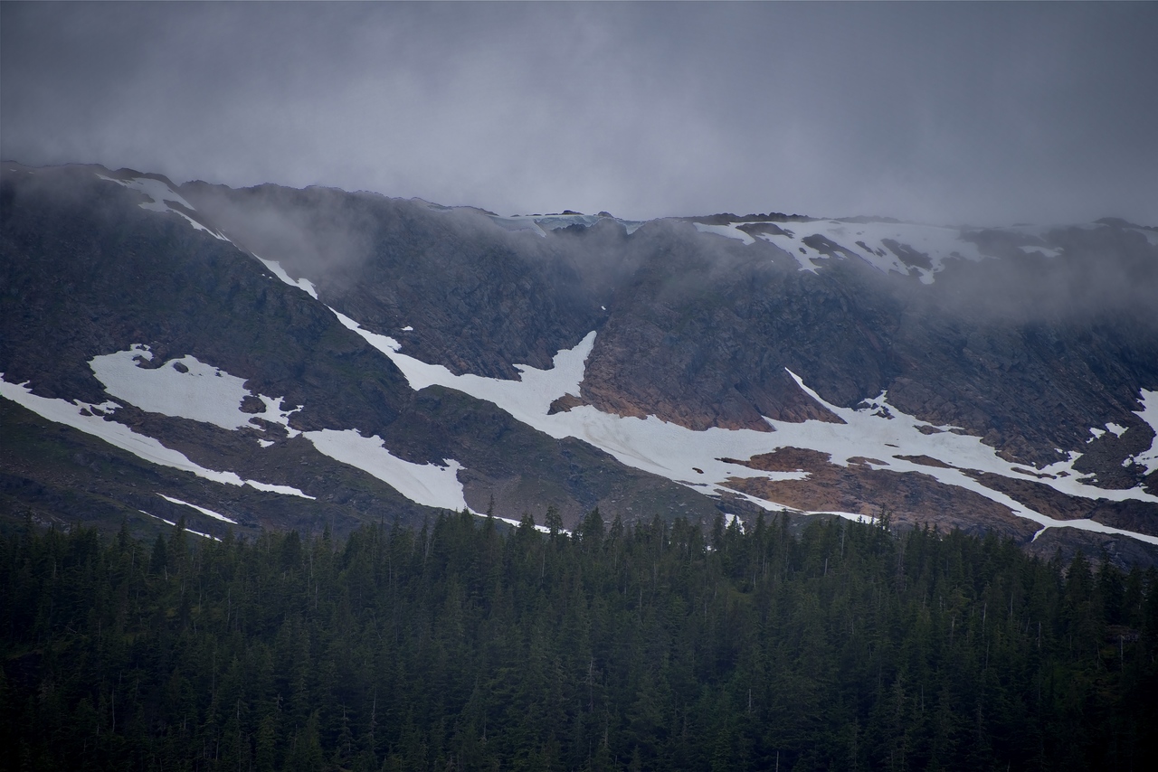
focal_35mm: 300
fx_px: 9652
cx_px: 579
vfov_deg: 4.6
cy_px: 386
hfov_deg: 6.9
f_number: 5.6
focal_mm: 300
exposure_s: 1/640
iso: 160
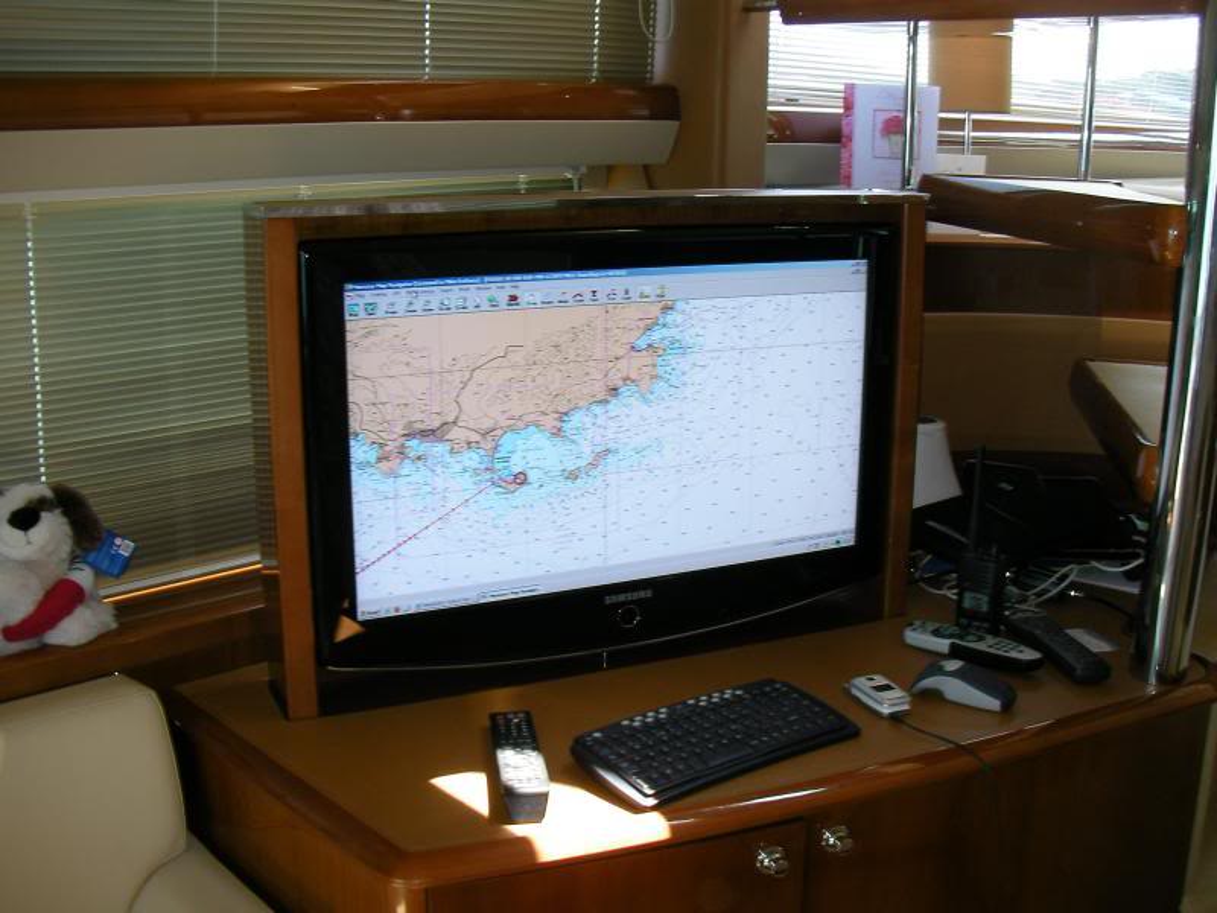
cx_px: 608
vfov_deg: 37.7
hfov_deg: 49.0
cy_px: 456
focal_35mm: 38
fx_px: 1336
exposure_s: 1/45
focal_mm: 6.3
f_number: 3.5
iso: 50
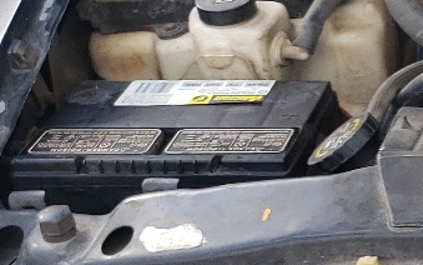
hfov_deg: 13.9
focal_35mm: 130
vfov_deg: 10.1
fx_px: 1499
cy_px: 148
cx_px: 812
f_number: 1.5
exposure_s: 1/588
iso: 50
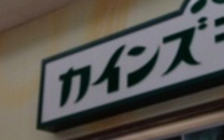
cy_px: 93
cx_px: 268
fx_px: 617
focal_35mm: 101
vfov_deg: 12.9
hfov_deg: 19.4
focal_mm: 4.12
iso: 64
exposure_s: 1/120
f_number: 2.4
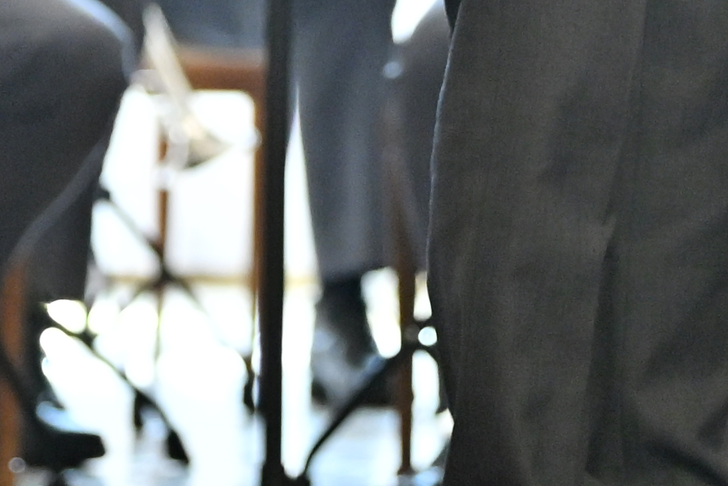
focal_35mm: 617
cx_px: 957
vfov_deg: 2.2
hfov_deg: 3.3
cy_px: -544
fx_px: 12476
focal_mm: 116
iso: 2500
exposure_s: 1/400
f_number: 2.8
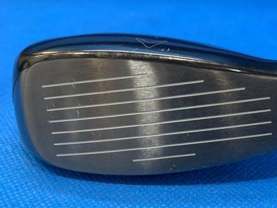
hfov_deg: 53.3
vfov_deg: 41.8
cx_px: 176
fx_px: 272
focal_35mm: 34
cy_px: 105
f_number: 1.8
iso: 160
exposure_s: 1/60
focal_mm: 4.25
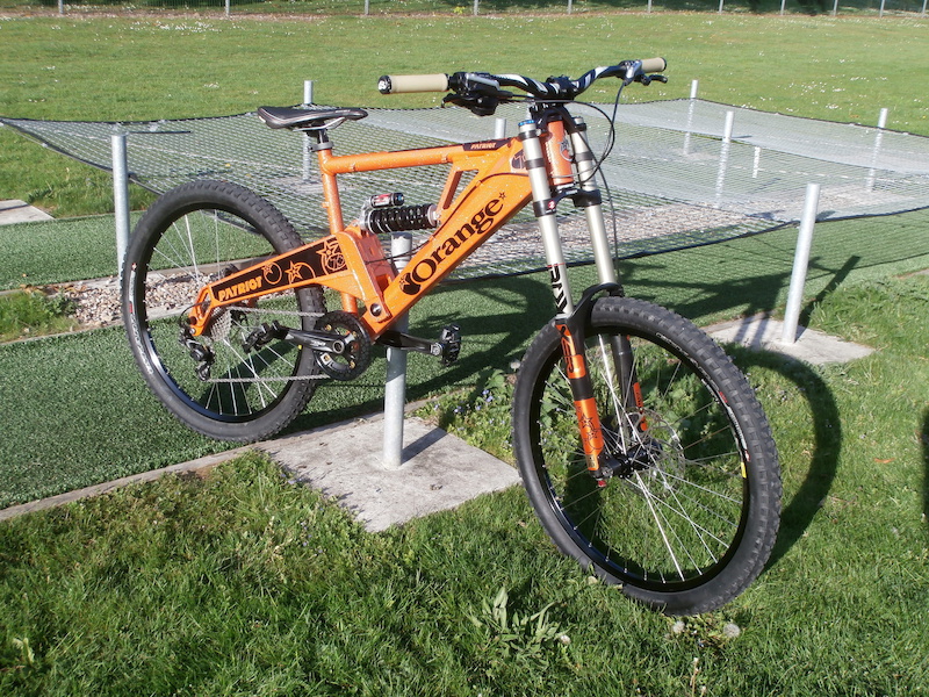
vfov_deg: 37.7
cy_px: 348
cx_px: 464
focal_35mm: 38
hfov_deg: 49.0
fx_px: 1020
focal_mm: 6.67
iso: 100
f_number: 9.9
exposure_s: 1/60
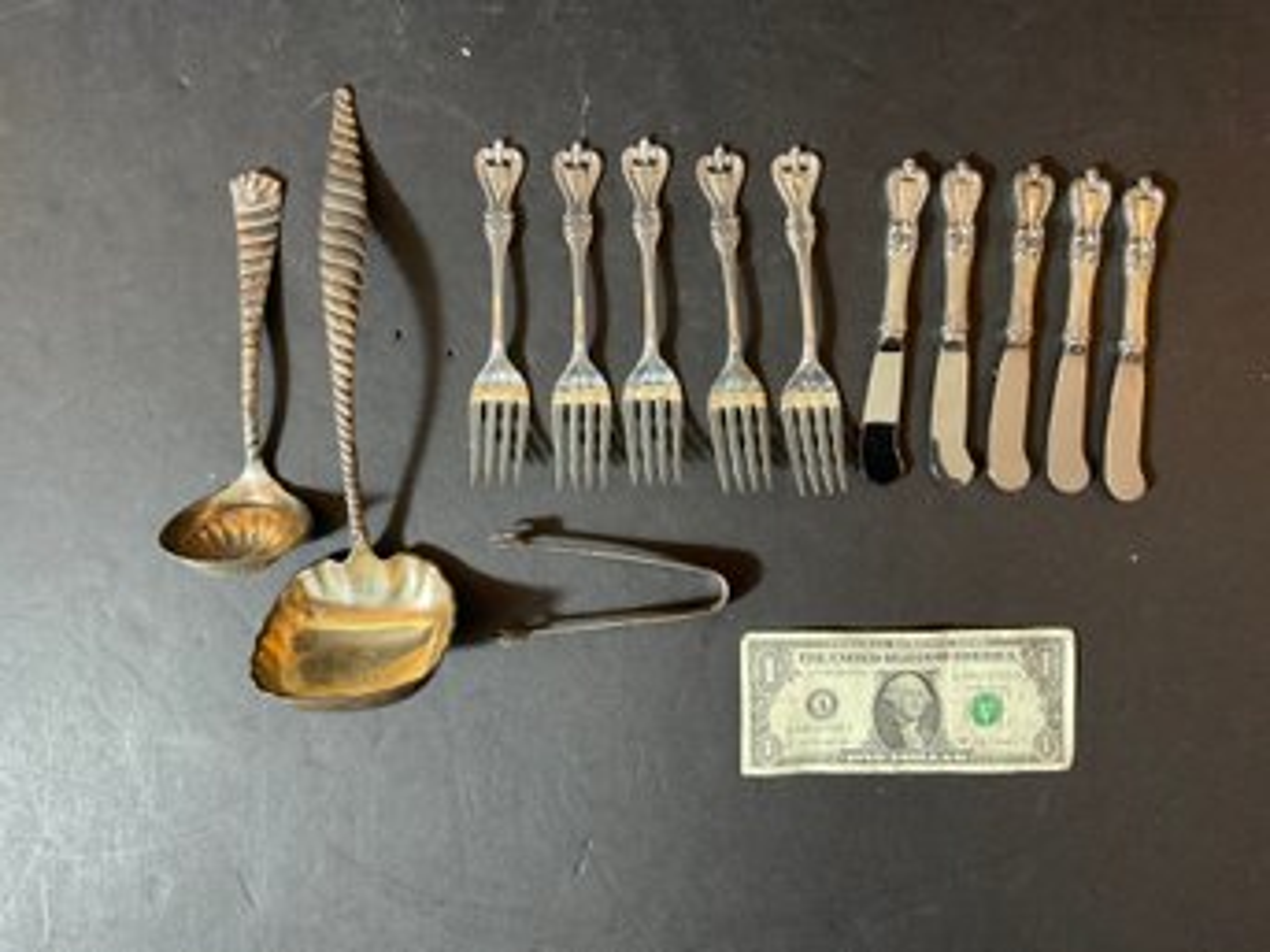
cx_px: 635
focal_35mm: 29
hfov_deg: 61.7
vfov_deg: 48.2
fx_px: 1064
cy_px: 476
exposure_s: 1/60
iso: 160
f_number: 1.8
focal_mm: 3
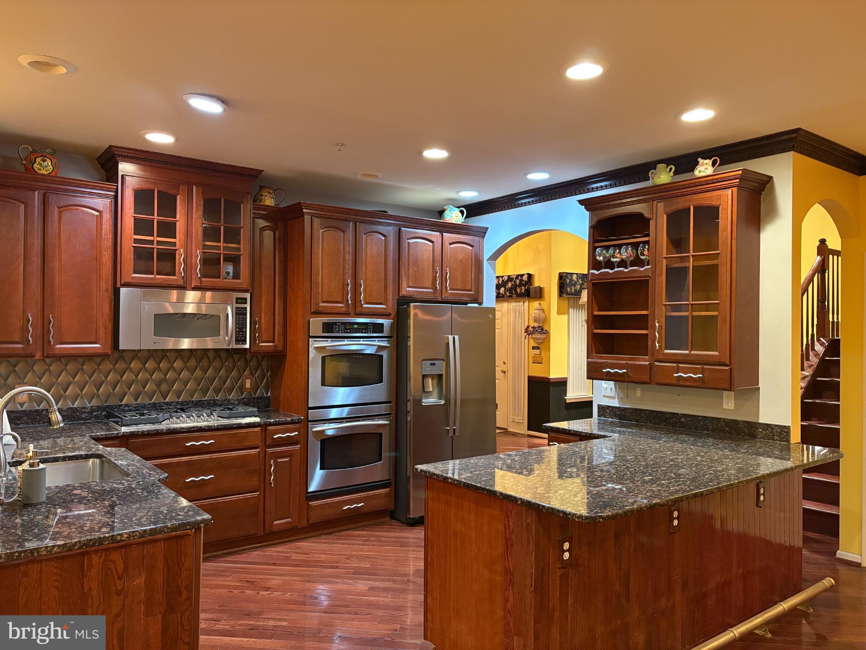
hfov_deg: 67.3
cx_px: 433
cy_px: 325
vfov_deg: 53.1
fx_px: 650
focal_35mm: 26
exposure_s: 1/40
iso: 400
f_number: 1.6
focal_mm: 5.96
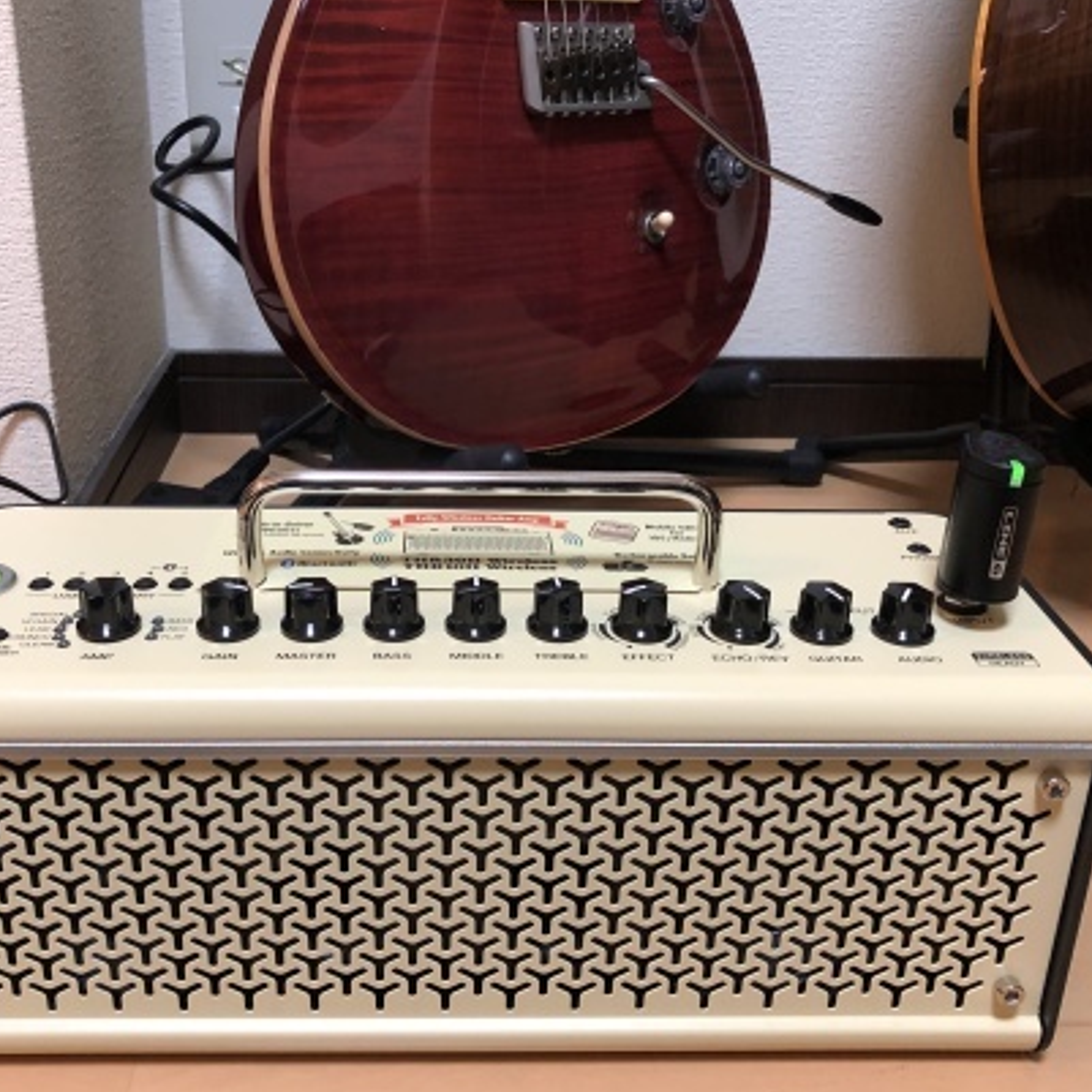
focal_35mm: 37
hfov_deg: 44.9
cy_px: 517
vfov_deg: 44.9
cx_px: 490
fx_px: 1321
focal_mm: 3.99
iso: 64
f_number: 1.8
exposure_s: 1/15
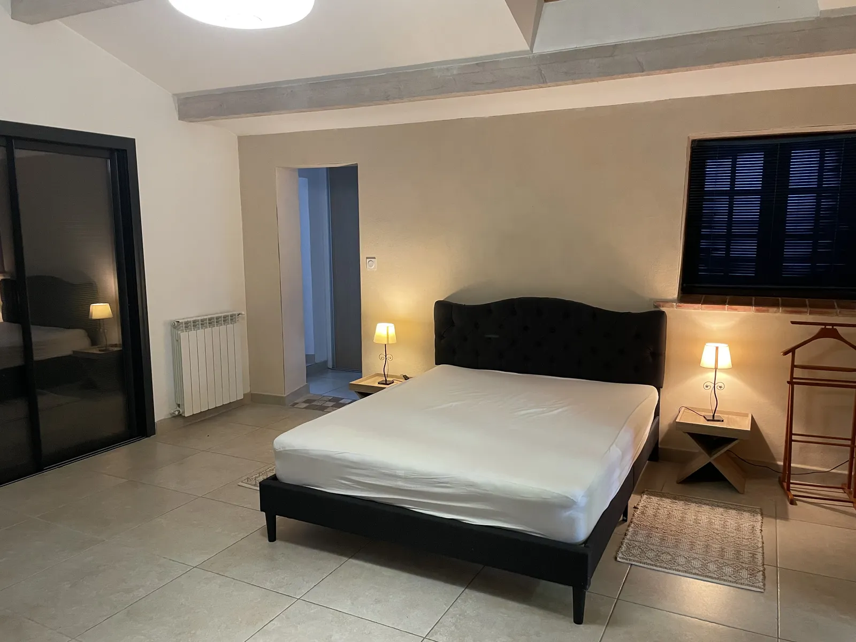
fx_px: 643
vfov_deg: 53.1
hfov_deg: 67.3
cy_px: 321
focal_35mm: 26
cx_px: 428
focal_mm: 4.2
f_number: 1.6
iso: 400
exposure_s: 1/50
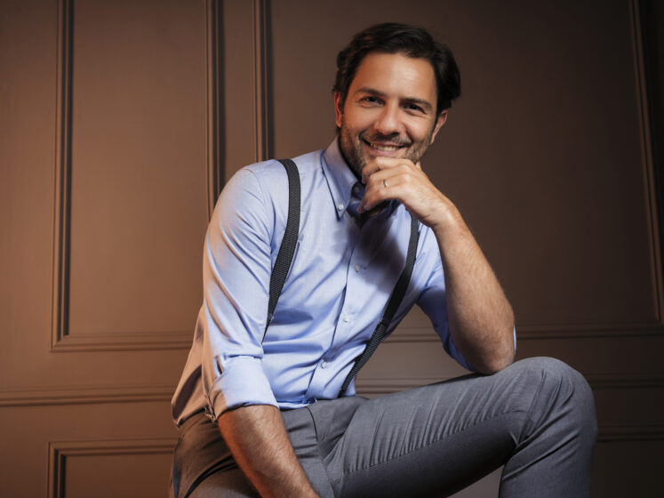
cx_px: 332
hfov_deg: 49.0
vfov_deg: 37.7
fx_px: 729
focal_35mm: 38
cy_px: 249
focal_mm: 48.2
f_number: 8
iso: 100
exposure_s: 1/125
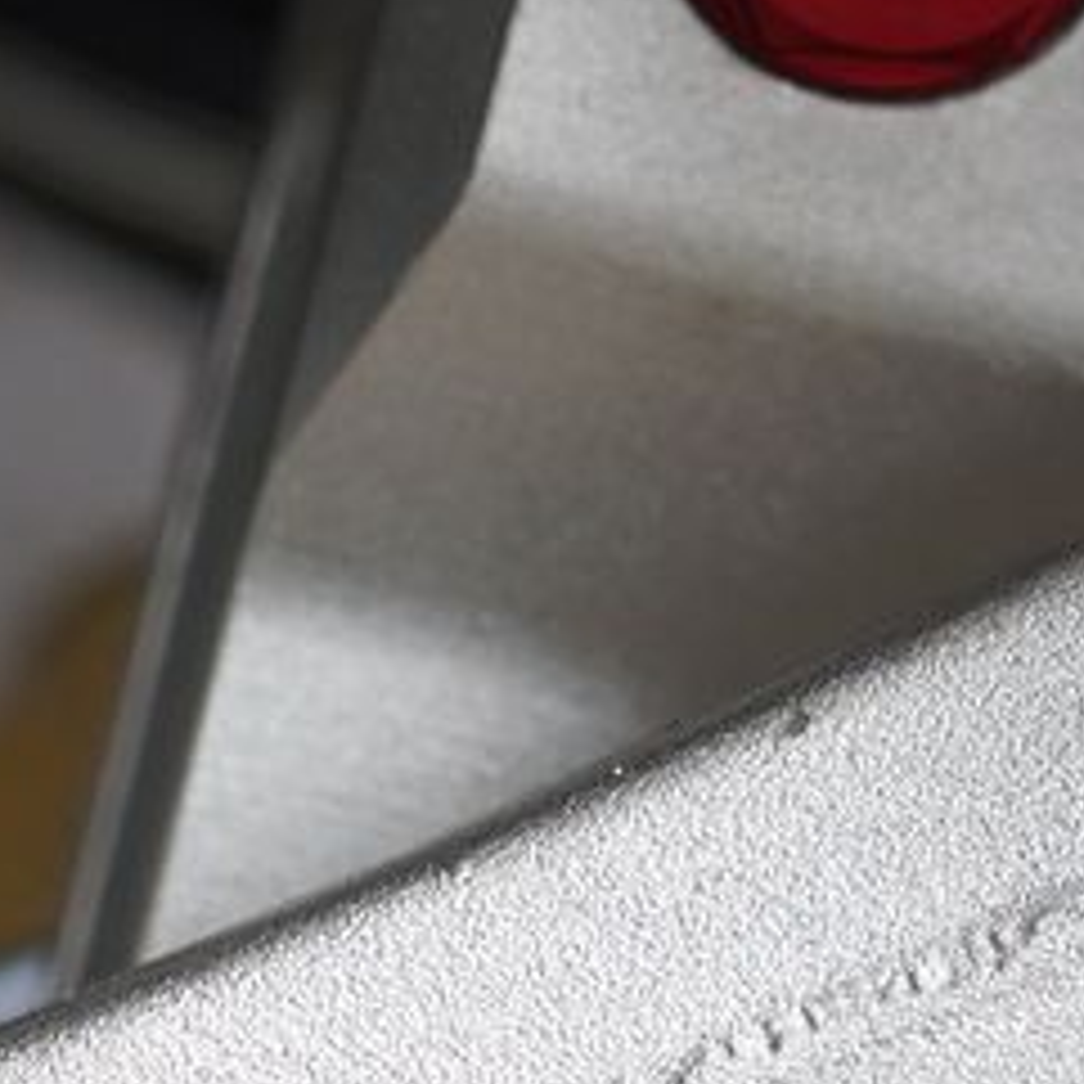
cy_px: 659
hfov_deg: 2.5
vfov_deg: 2.5
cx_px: 342
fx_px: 25190
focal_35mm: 711
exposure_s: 1/125
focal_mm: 101
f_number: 4
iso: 125
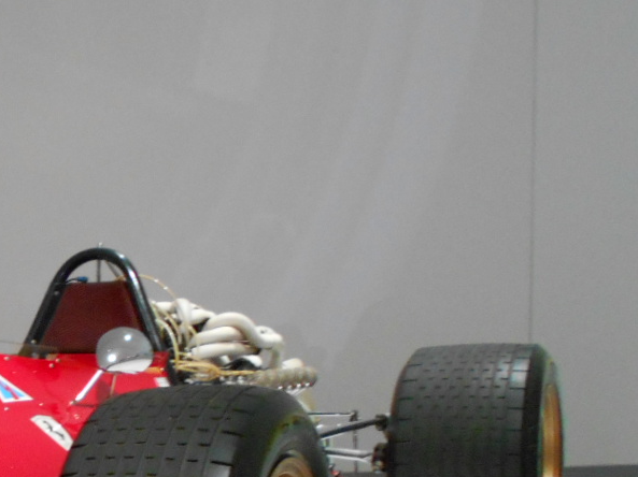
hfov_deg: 22.1
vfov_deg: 17.5
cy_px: 533
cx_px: -153
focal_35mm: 81
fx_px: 1492
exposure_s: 1/25
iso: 400
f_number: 3.4
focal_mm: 5.1
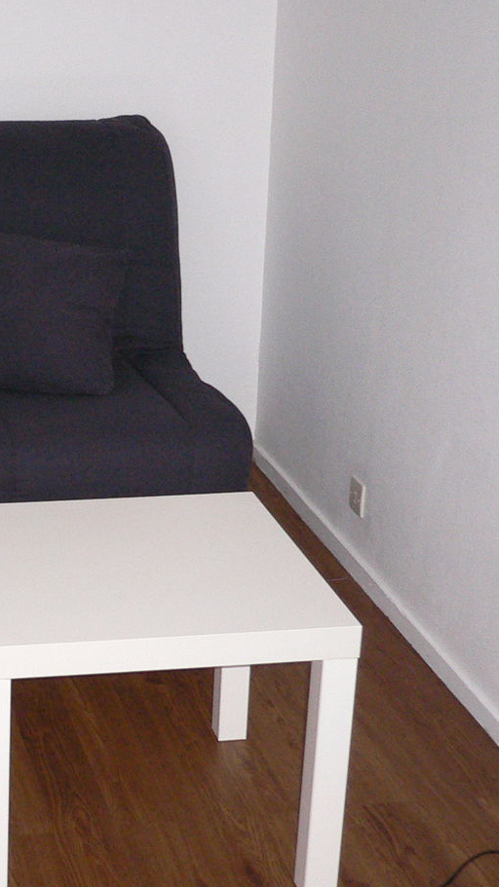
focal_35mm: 67
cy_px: 477
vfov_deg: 31.4
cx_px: -68
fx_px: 1577
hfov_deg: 17.3
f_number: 2.8
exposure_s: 1/60
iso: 300
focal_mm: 5.8
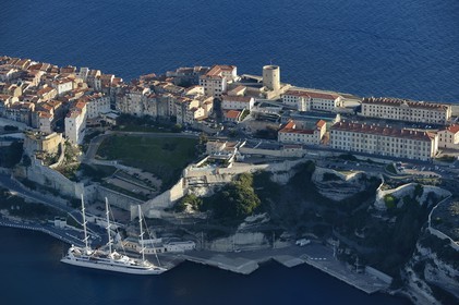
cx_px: 230
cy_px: 152
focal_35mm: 112
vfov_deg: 12.2
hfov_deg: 18.3
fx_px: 1427
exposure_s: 1/1000
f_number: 5.6
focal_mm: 112
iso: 400
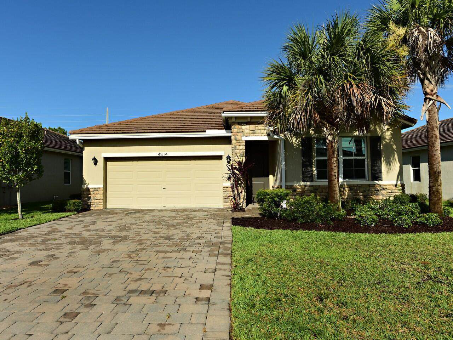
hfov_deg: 71.6
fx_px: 314
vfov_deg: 56.8
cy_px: 170
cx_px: 226
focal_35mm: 24
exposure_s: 1/2000
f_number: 5.6
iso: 250
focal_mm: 24
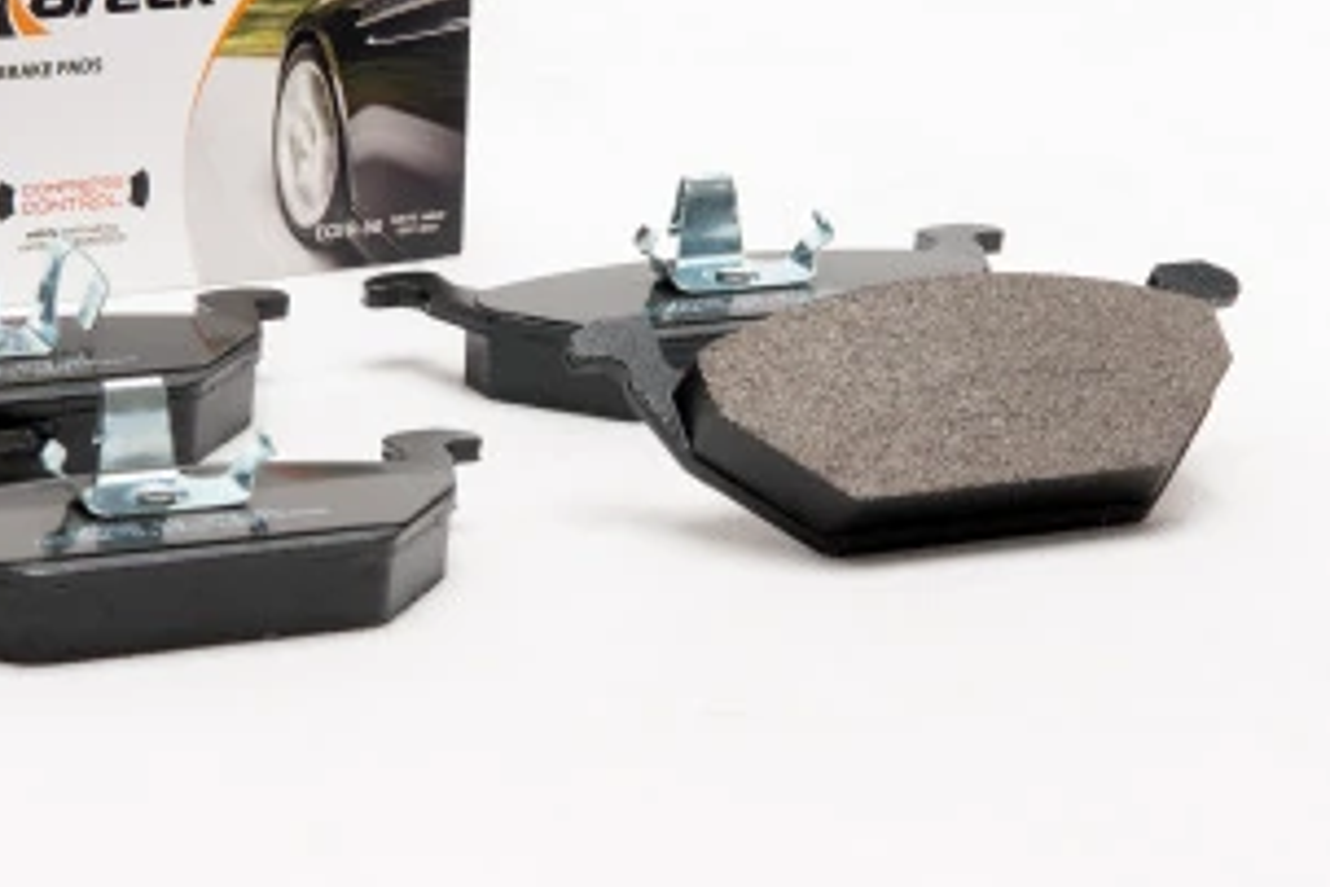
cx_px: 623
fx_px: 6576
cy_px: 329
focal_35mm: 178
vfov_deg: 7.7
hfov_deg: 11.5
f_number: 11
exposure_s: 1/200
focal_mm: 60
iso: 100
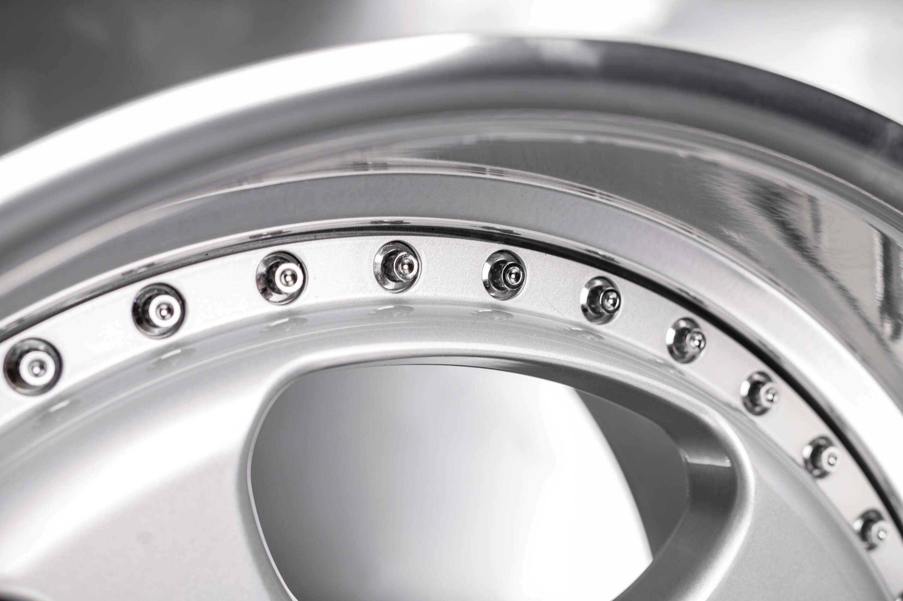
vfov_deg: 27.0
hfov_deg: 39.6
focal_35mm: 50
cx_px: 452
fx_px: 1253
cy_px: 300
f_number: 5
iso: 50
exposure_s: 1/125
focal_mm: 50
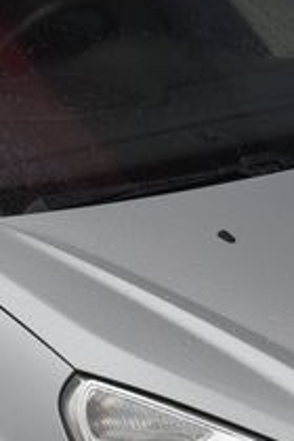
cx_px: -134
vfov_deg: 7.3
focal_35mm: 283
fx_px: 3466
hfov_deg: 4.8
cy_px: 290
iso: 500
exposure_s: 1/320
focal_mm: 58
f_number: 9
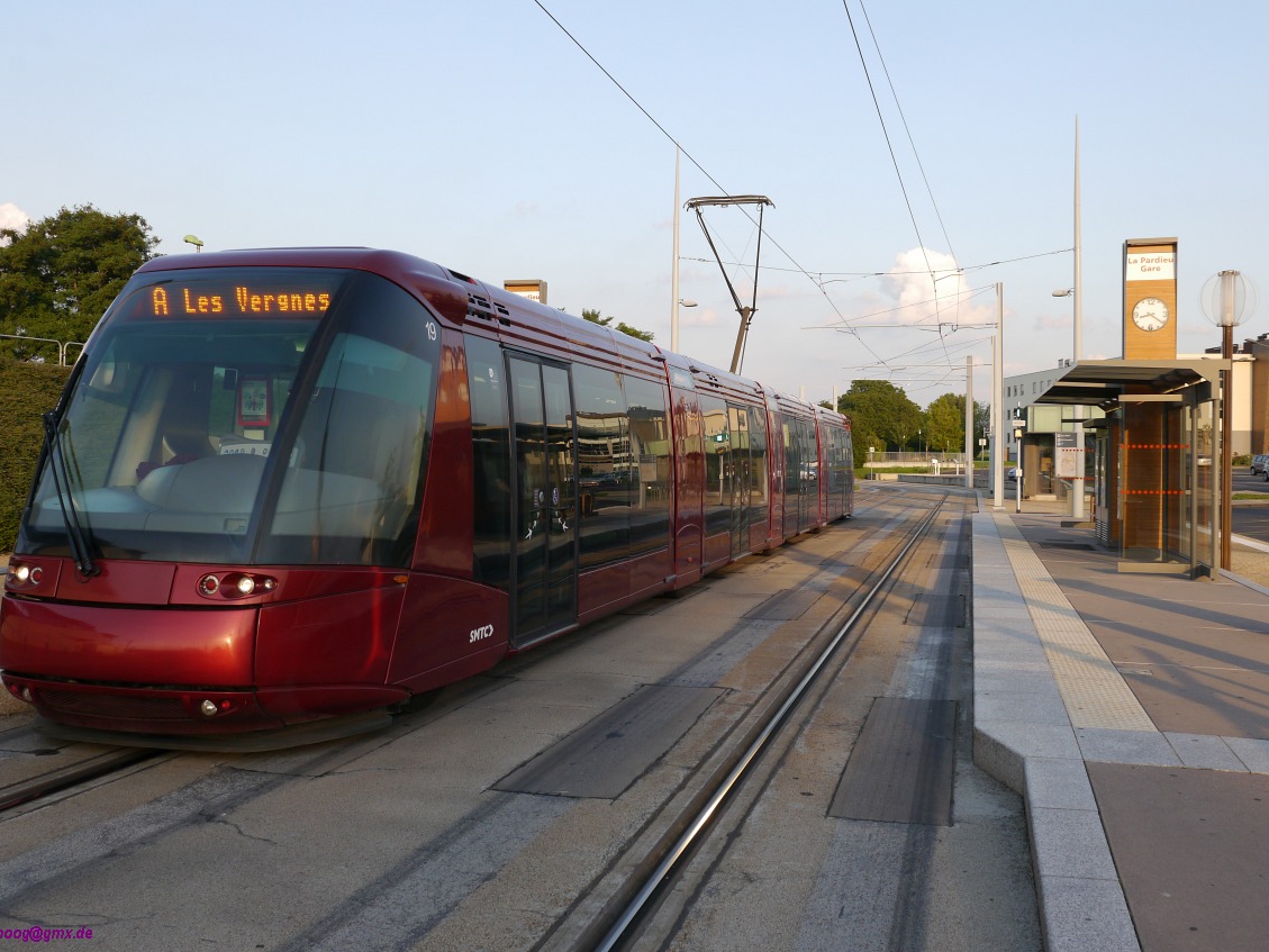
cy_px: 460
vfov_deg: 41.8
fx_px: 1247
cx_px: 610
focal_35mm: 34
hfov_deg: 53.9
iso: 160
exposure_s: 1/250
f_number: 4.5
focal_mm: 16
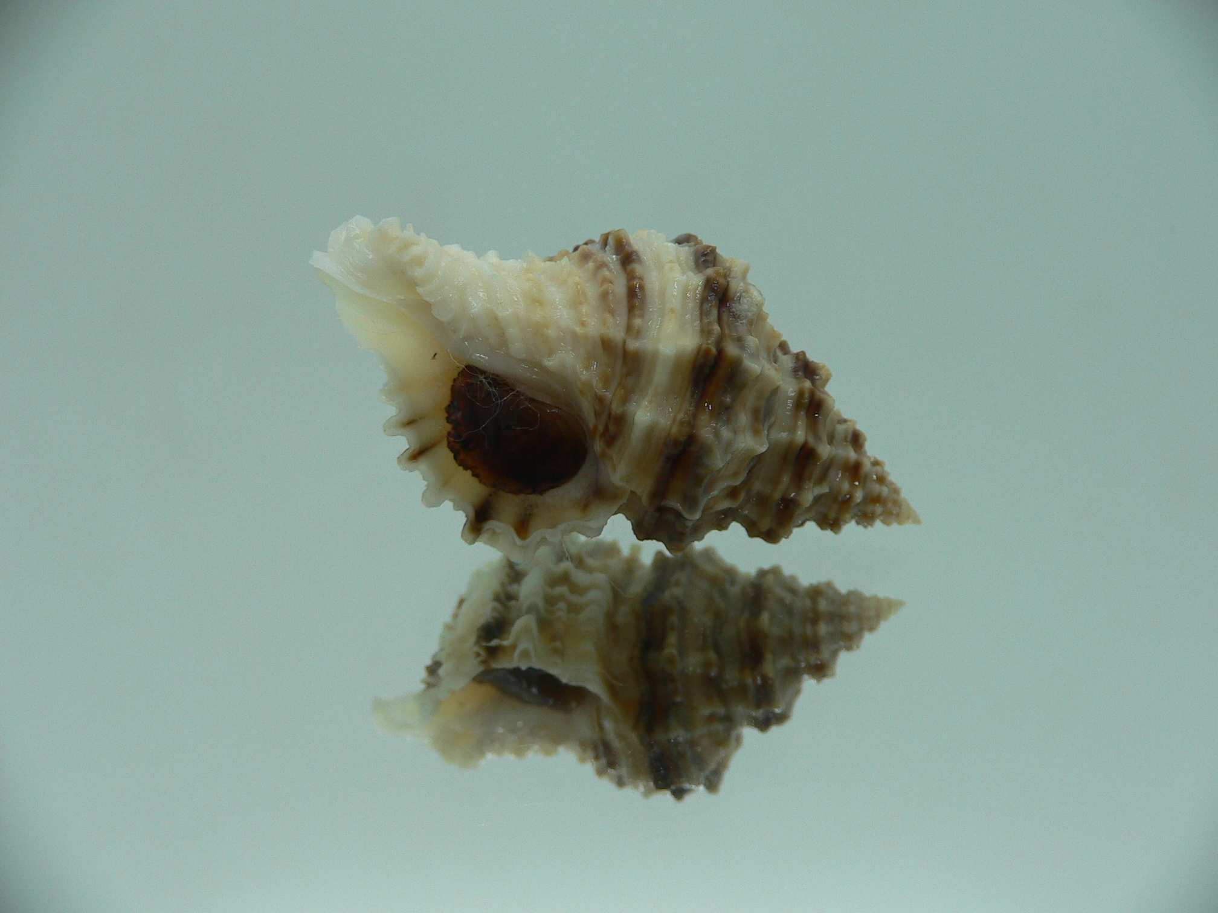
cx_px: 609
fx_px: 1232
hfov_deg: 52.6
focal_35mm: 35
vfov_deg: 40.7
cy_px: 456
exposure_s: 1/60
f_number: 2.8
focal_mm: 4.6
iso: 80
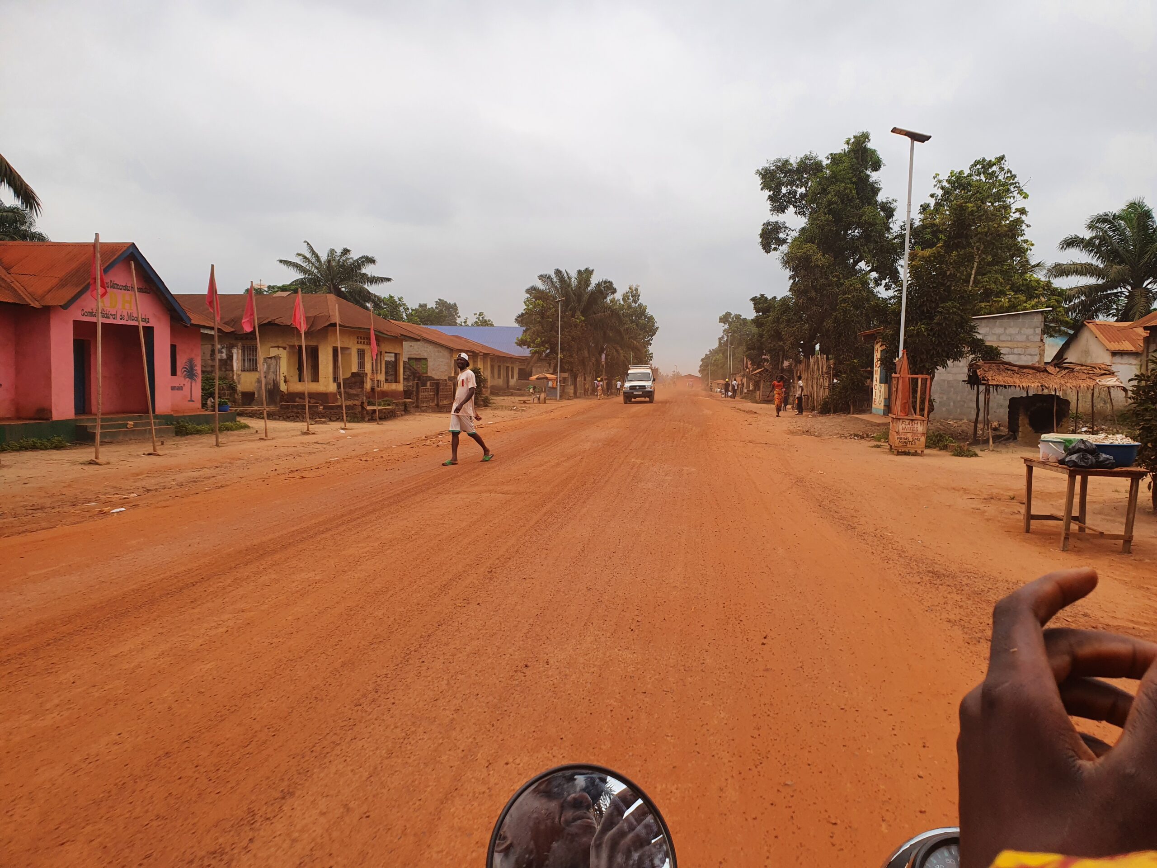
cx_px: 578
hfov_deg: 67.3
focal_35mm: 26
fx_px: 869
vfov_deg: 53.1
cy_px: 434
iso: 50
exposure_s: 1/788
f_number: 2.4
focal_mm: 4.32
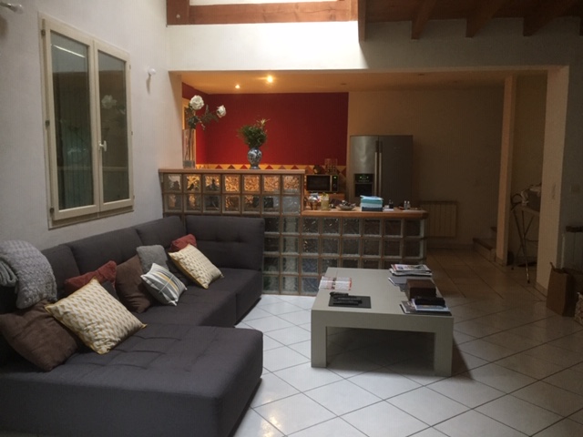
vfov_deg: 48.2
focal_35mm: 29
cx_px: 292
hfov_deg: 61.7
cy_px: 218
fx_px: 488
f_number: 2.2
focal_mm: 4.15
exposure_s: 1/20
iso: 250
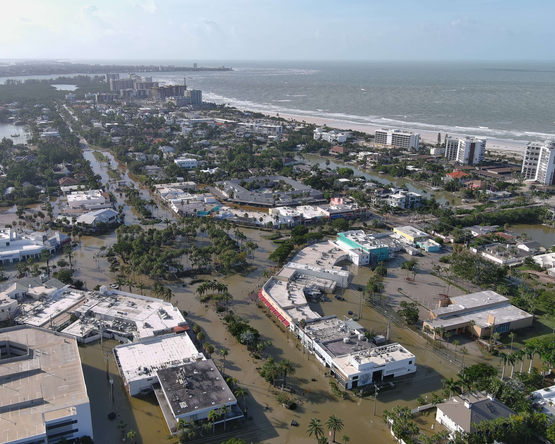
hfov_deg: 54.0
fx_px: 542
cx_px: 235
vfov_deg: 44.5
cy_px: 223
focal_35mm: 33
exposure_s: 1/1250
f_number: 2.8
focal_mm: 10.11
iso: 100
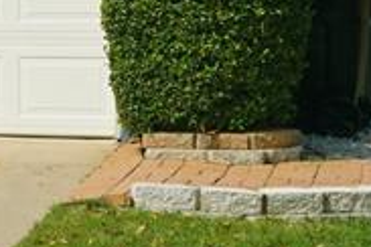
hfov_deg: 9.6
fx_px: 2020
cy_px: -72
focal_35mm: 196
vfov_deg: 6.9
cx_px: -434
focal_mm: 35
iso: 800
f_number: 8
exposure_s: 1/1250
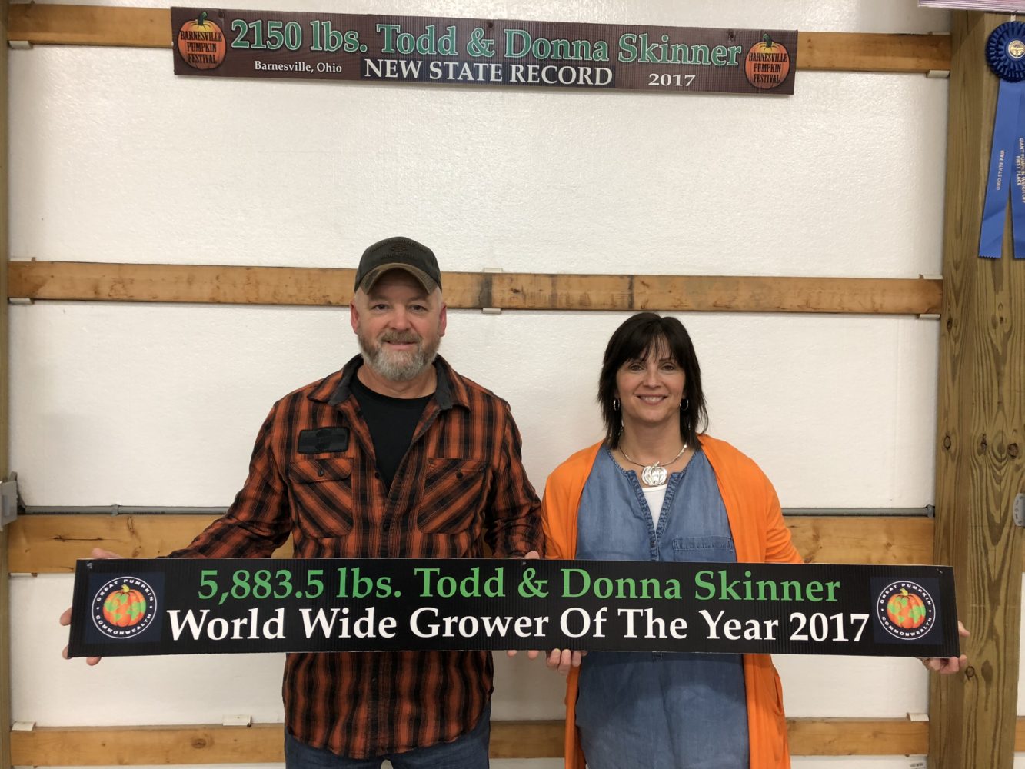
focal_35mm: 28
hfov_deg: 63.4
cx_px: 512
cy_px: 384
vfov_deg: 49.8
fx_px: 829
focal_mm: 3.99
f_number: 1.8
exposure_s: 1/20
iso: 40
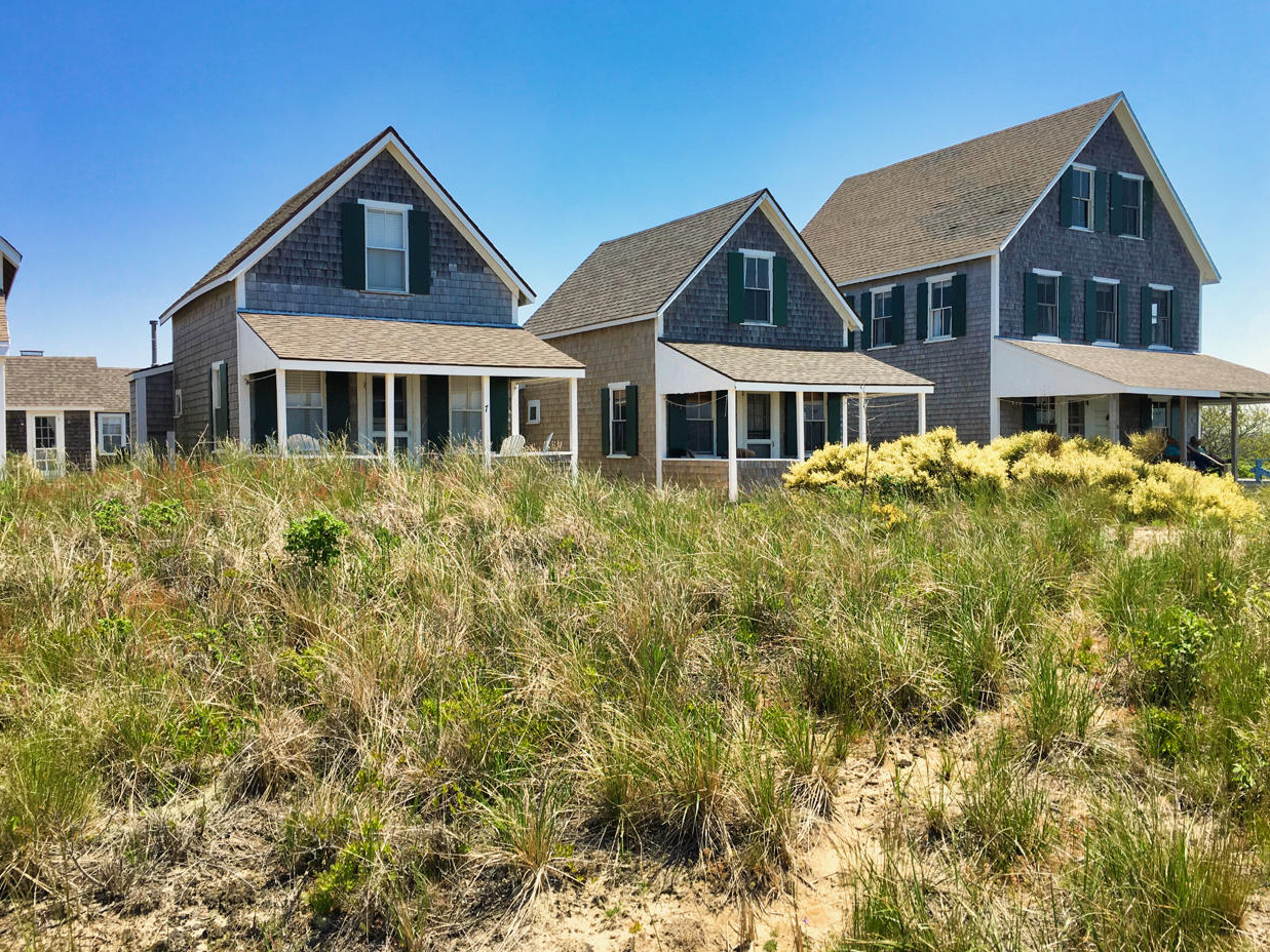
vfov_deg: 46.8
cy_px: 466
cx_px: 646
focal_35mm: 30
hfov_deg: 60.0
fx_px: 1101
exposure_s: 1/1451
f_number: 2.2
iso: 25
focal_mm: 4.15
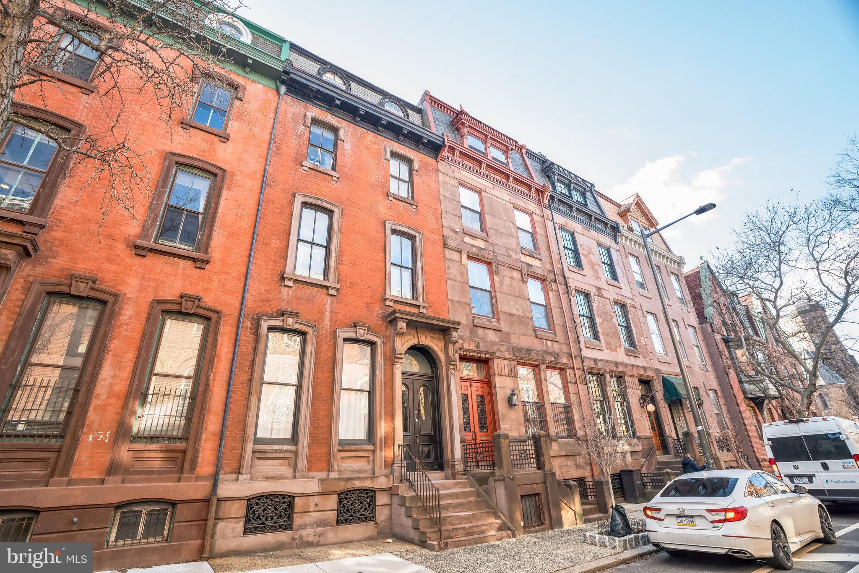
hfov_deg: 96.7
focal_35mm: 16
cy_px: 286
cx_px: 430
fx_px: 382
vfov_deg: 73.7
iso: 400
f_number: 5.6
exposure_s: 1/100
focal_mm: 16
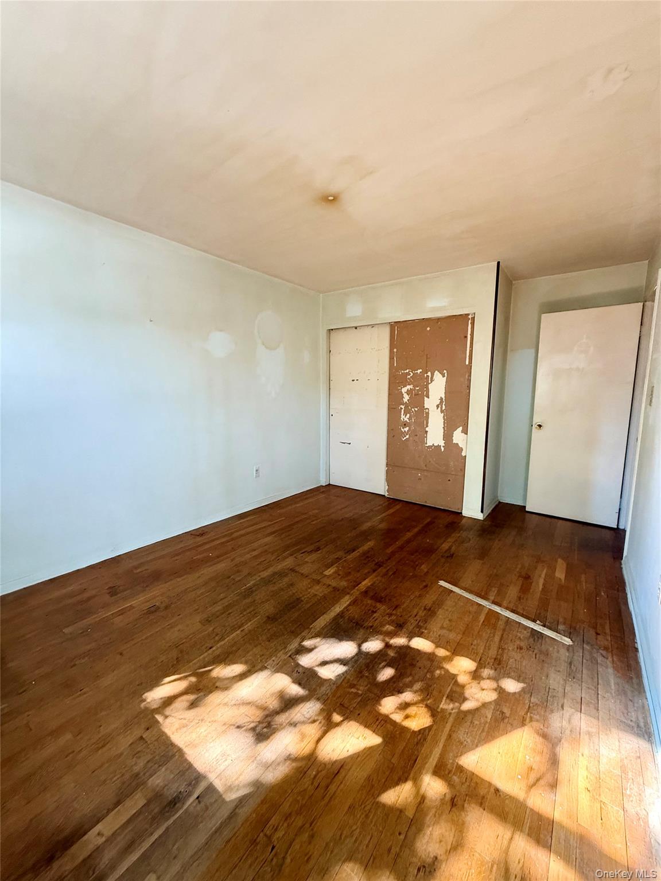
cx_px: 330
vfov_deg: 102.1
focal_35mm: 14
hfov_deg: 85.7
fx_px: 356
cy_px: 440
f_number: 2.2
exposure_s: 1/99
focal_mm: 2.22
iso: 400
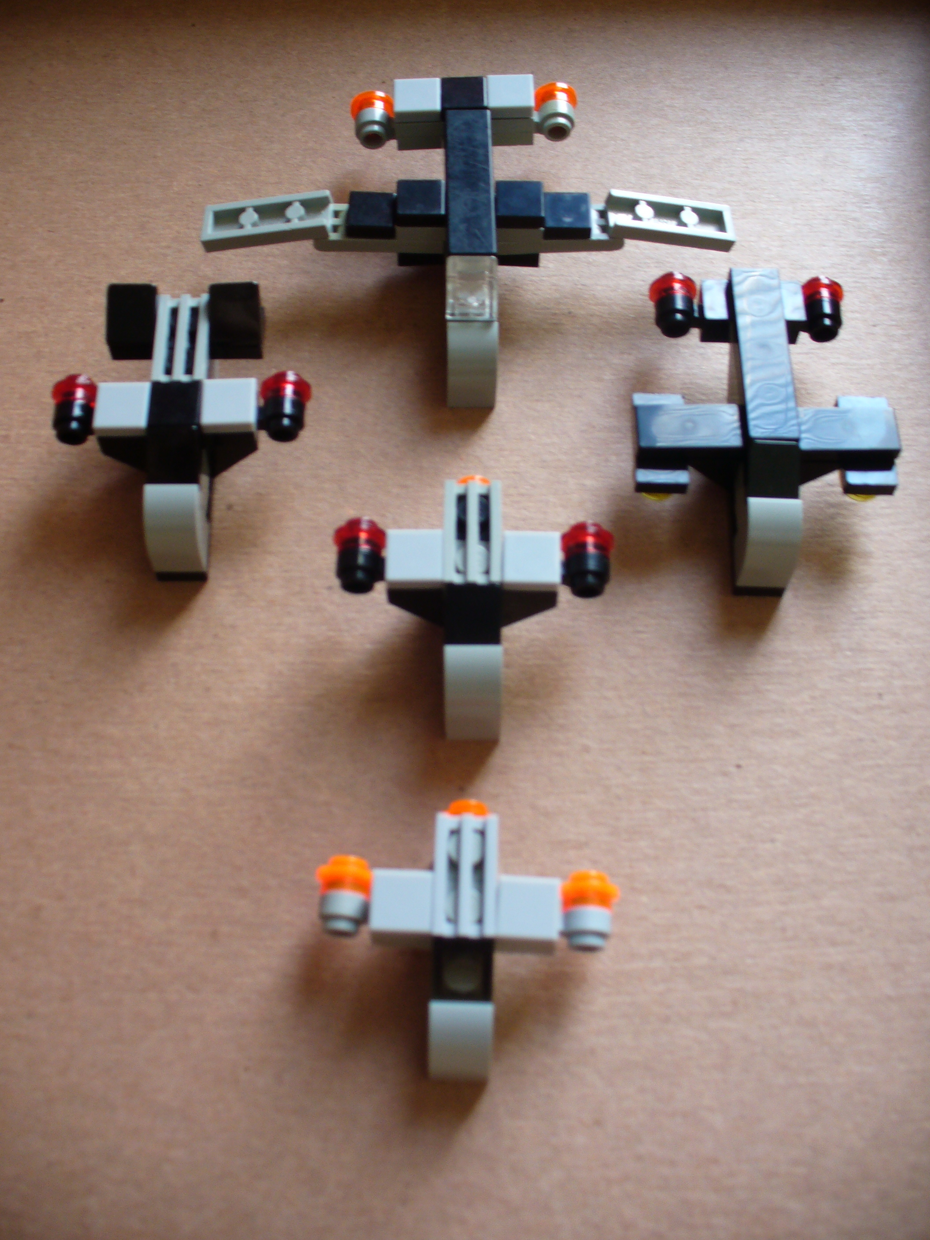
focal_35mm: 37
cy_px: 620
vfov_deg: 50.1
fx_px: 1325
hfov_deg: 38.7
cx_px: 465
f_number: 2.8
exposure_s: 1/13
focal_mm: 6.1
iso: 80
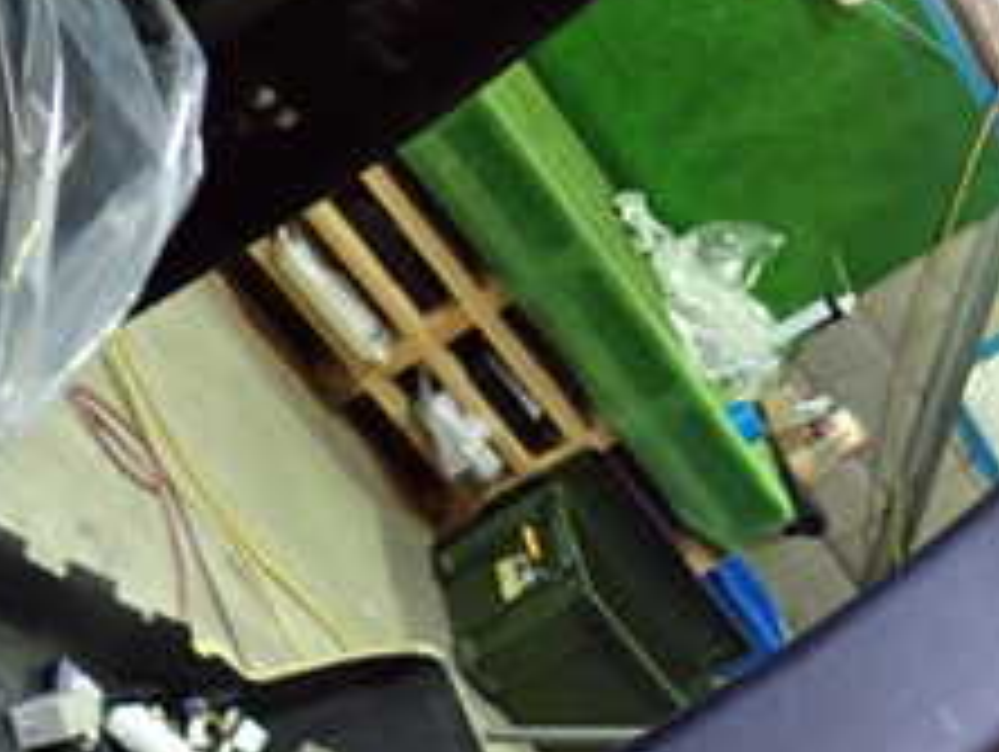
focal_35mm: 81
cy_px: 729
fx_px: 2340
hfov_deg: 23.3
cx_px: 940
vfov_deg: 17.9
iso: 500
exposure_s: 1/30
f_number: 2.3
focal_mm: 5.4
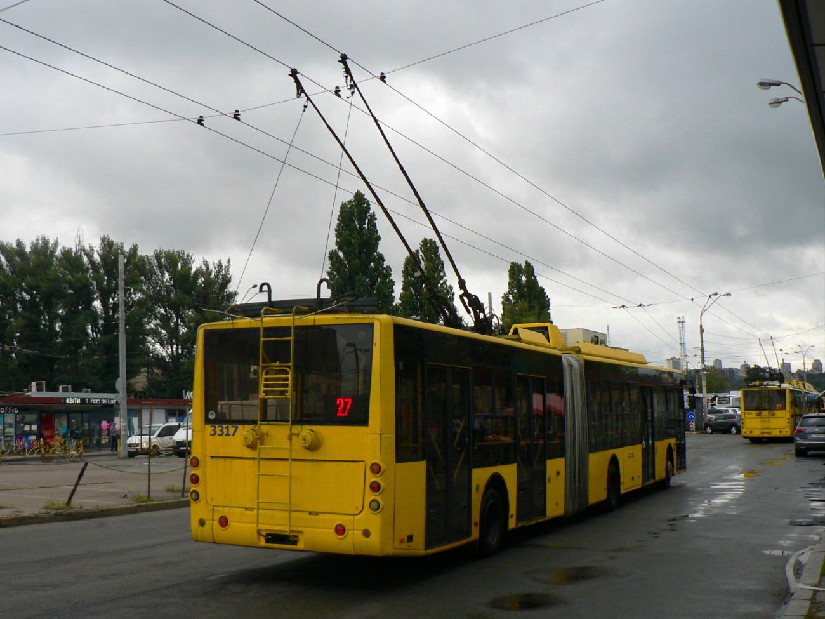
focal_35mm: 36
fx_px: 858
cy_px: 310
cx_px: 412
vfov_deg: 39.7
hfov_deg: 51.4
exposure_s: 1/320
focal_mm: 6
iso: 80
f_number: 2.8
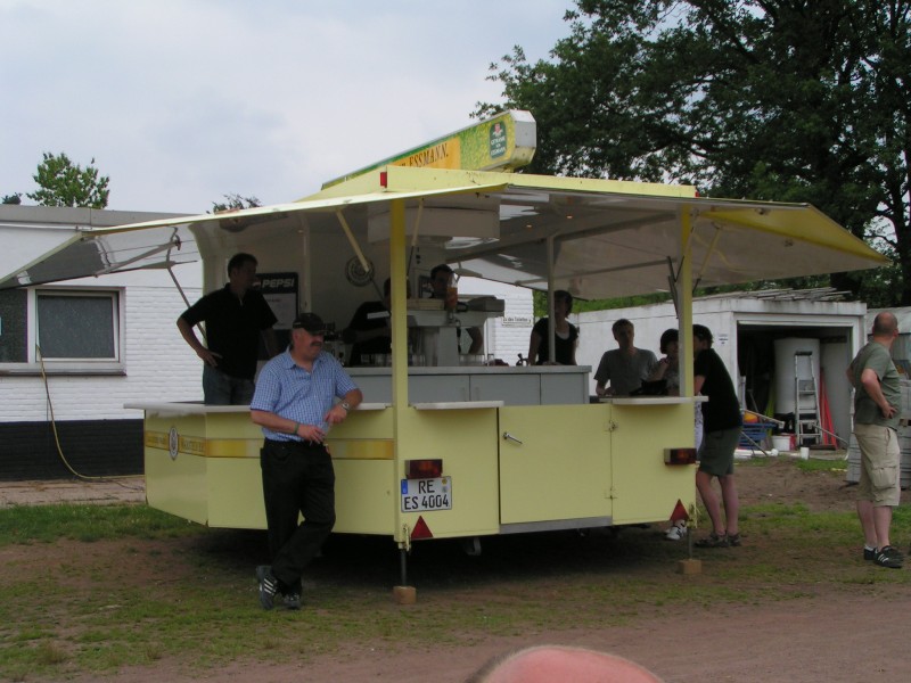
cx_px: 456
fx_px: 1290
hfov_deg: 38.9
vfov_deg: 29.7
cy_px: 342
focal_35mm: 49
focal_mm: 7.6
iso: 50
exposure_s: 1/1000
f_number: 2.8
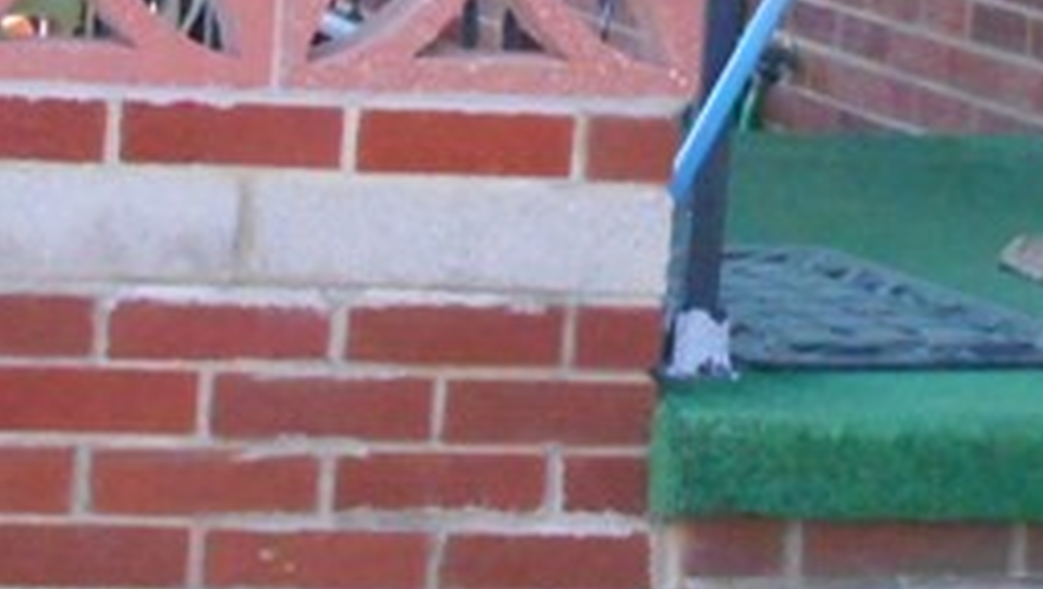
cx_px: 699
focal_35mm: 201
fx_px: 5564
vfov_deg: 6.0
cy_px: -405
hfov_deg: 10.7
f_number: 4
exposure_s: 1/200
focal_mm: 8.3
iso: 800
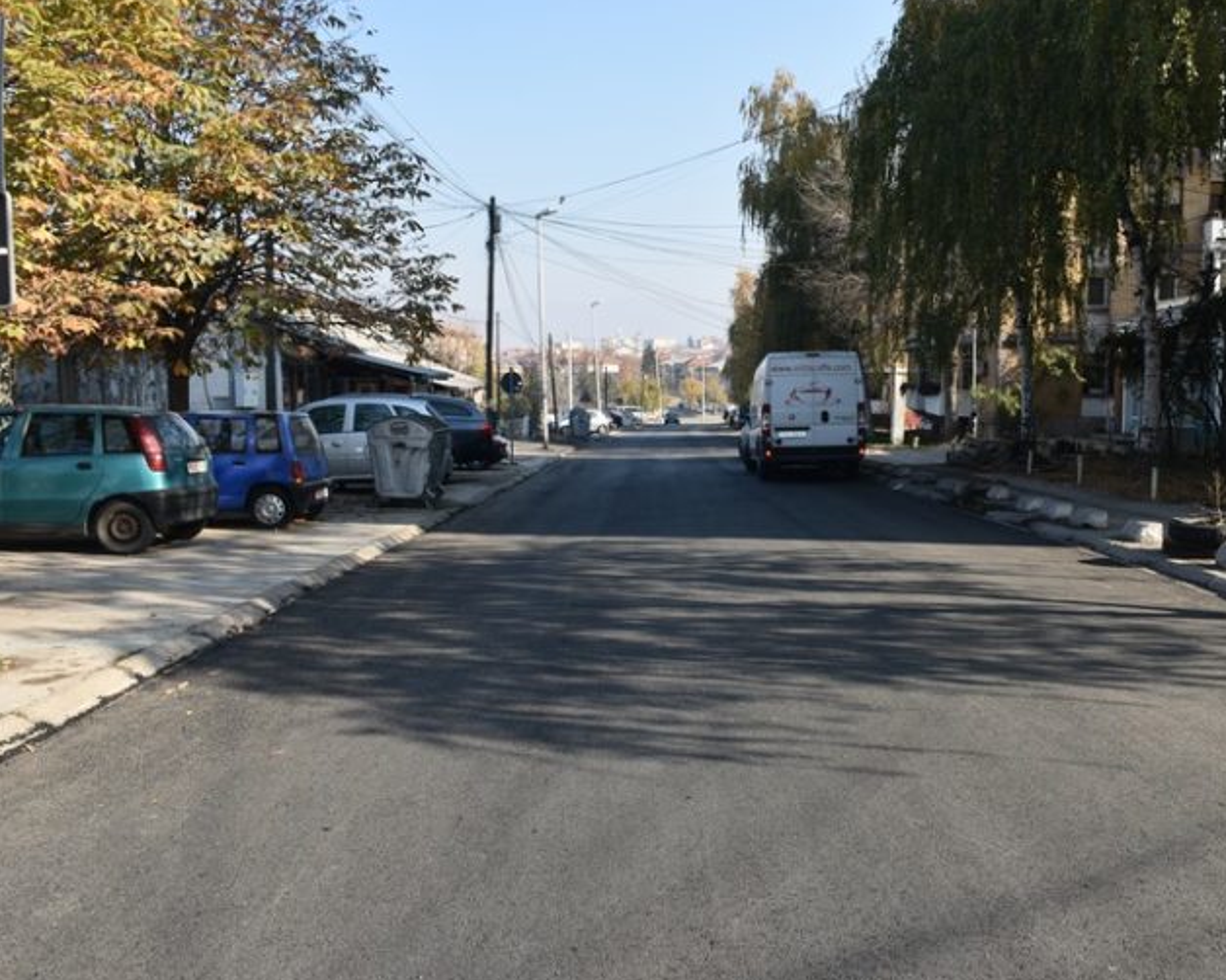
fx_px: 1124
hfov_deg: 57.0
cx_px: 703
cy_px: 492
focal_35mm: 31
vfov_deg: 47.1
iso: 100
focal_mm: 18
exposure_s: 1/200
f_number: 7.1
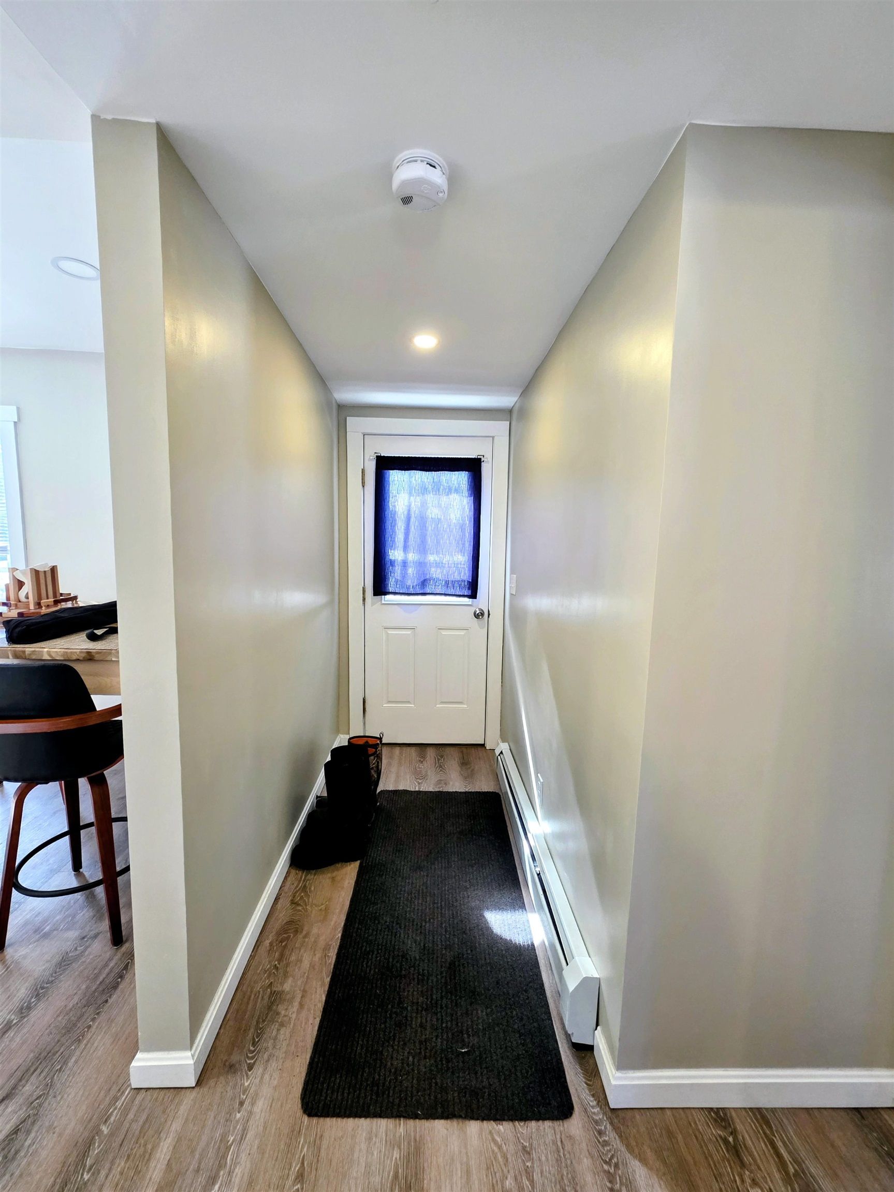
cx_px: 447
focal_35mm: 13
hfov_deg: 89.9
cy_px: 596
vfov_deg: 106.2
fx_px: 448
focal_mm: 2.2
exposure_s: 1/120
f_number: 1.9
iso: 160
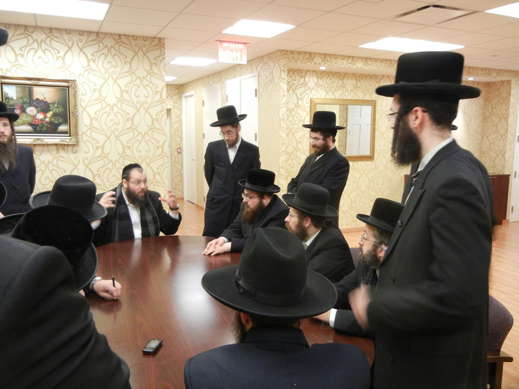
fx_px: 450
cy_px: 194
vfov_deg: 46.8
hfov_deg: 60.0
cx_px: 260
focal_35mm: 30
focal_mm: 5.4
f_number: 3.5
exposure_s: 1/21.8
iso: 400
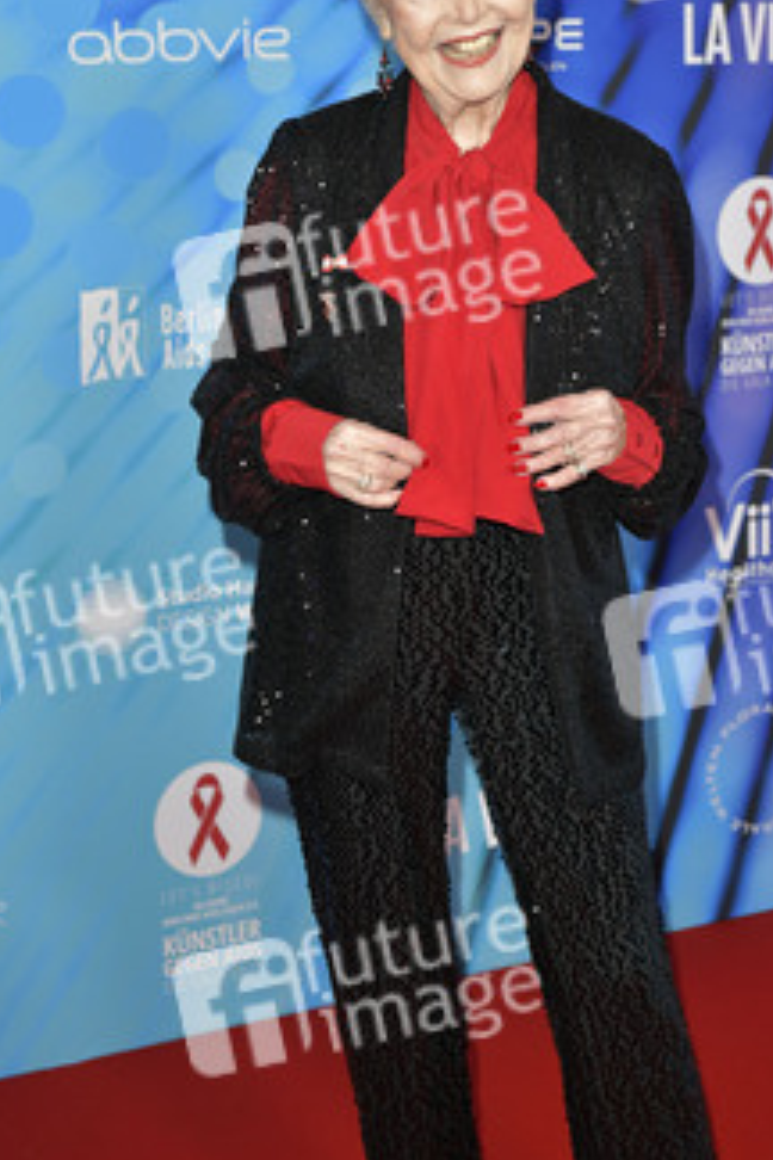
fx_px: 2383
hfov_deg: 18.4
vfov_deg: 27.3
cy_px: 455
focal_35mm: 74
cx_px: 462
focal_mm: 60
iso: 1600
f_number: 5.6
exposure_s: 1/200
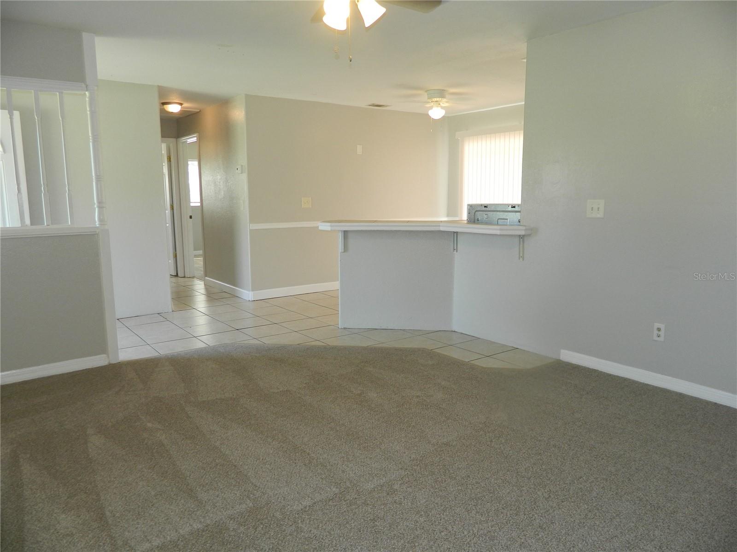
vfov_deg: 54.9
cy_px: 276
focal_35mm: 25
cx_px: 368
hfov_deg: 69.4
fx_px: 532
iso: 80
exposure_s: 1/30
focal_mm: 4.5
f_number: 3.1
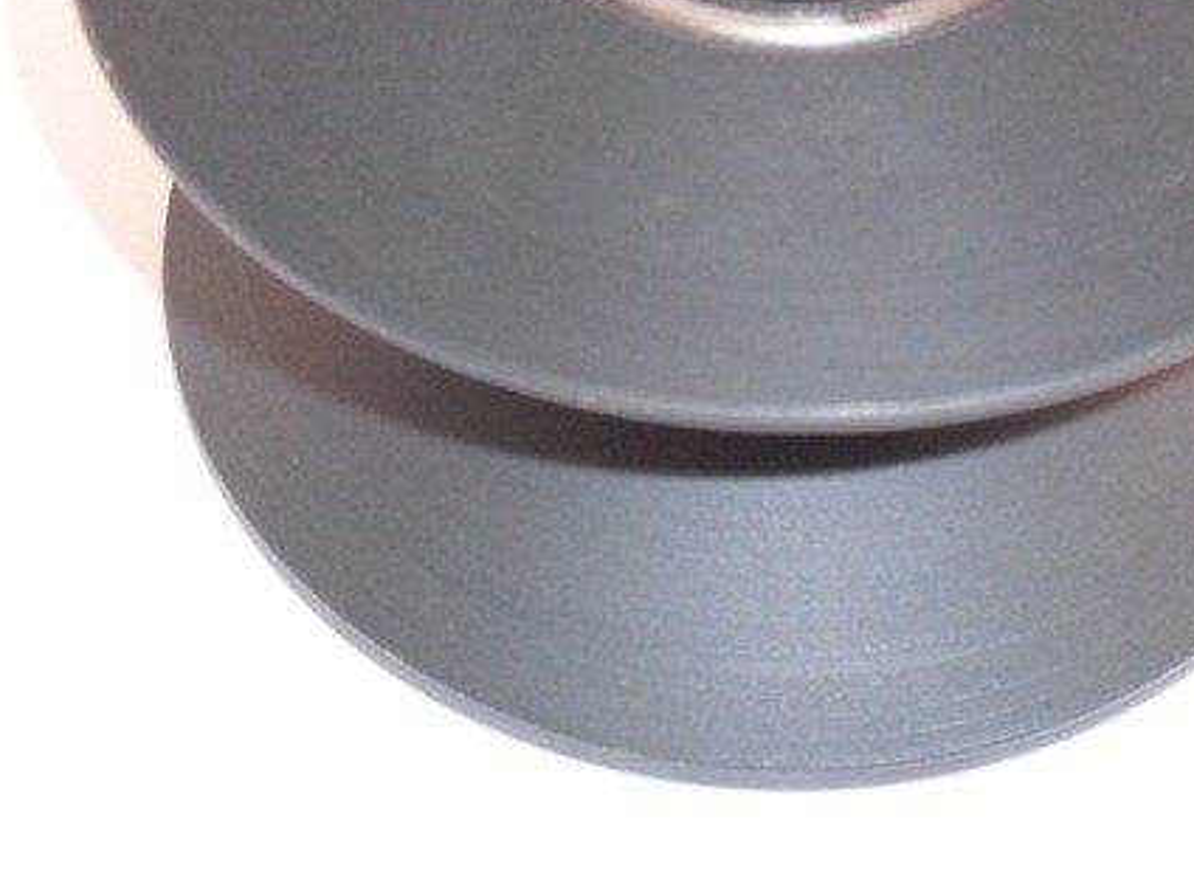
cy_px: 85
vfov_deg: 17.5
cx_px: 760
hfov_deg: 23.5
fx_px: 2863
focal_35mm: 83
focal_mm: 7.7
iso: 200
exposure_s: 1/60
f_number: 3.4
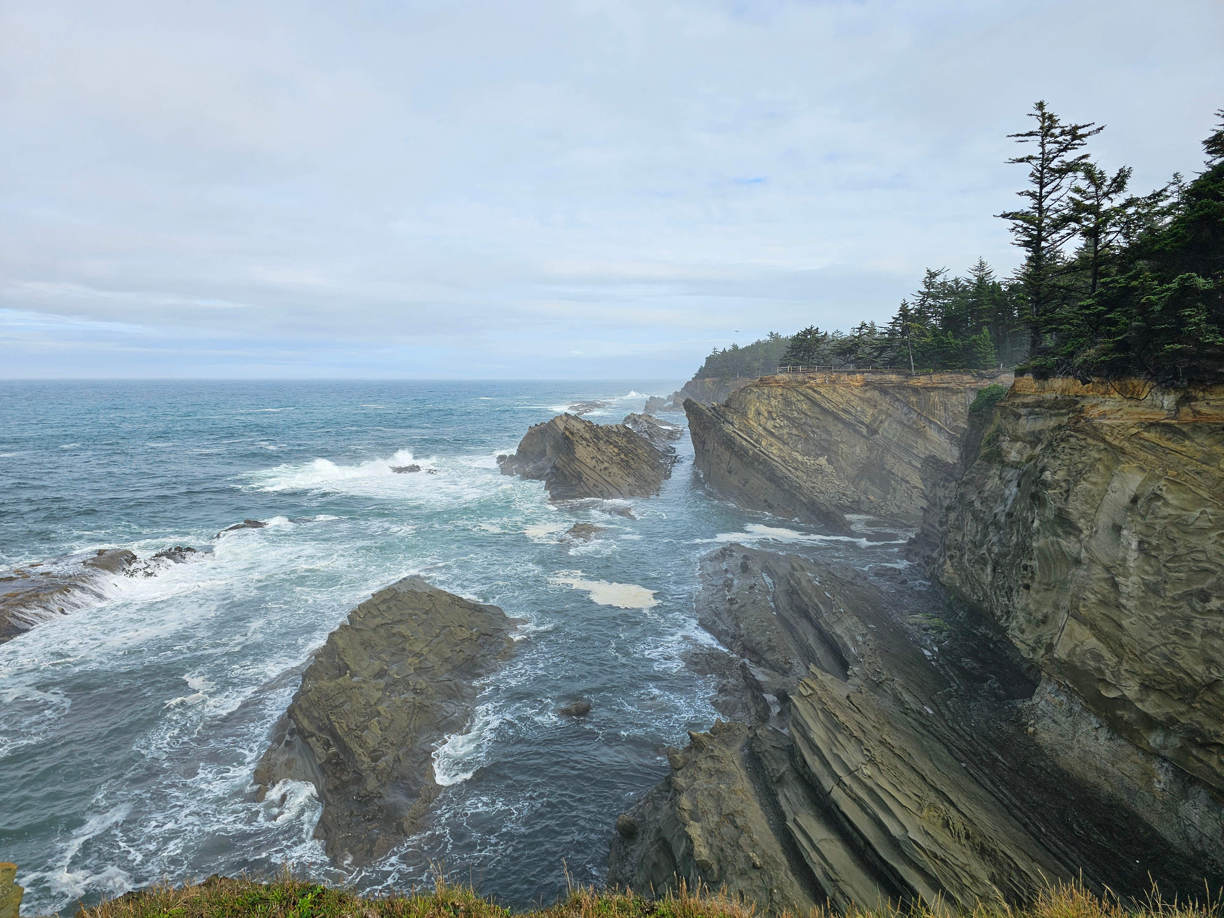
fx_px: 813
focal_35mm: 23
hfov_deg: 73.9
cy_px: 459
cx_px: 612
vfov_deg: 58.9
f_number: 1.7
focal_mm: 6.3
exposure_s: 1/992
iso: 10
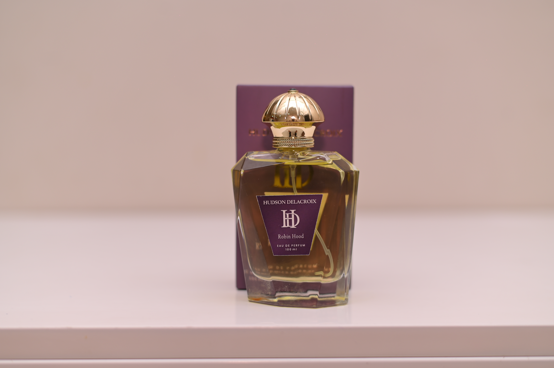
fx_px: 769
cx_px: 277
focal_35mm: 50
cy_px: 184
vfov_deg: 27.0
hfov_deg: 39.6
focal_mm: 50
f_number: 2.8
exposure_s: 1/200
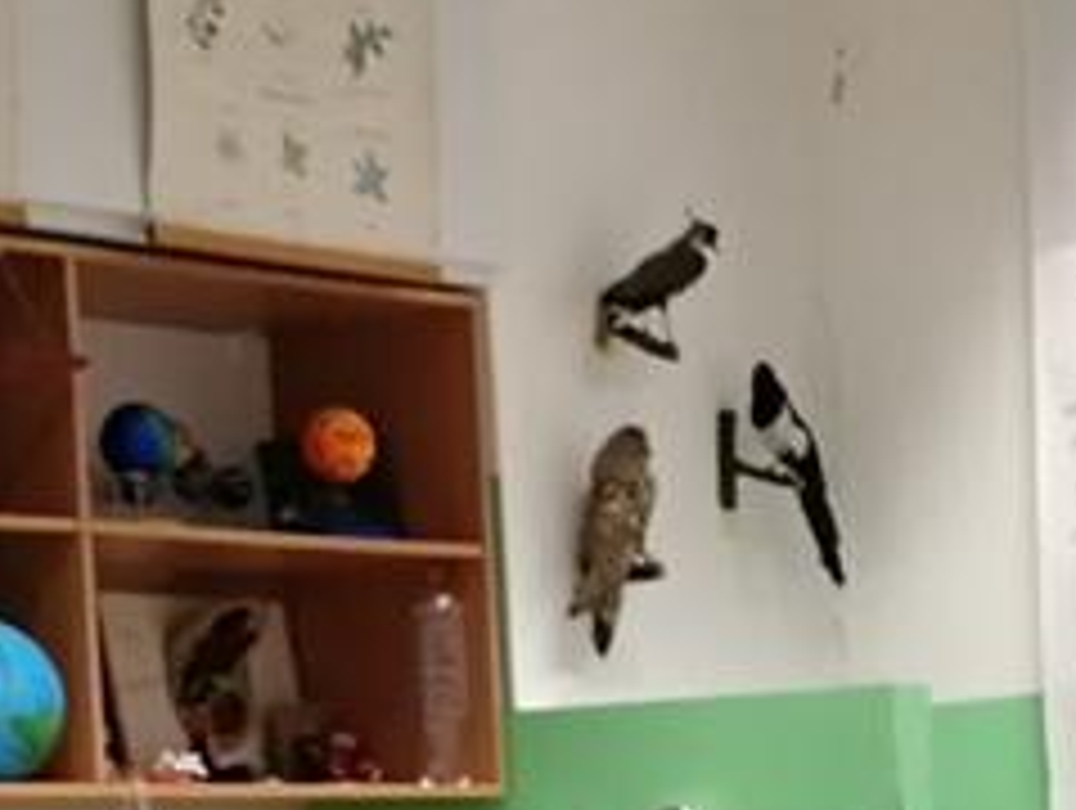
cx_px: 774
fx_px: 4701
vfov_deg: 9.1
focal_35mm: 151
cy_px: 1732
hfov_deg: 13.0
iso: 125
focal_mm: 3.95
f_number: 2.2
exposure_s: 1/33.3
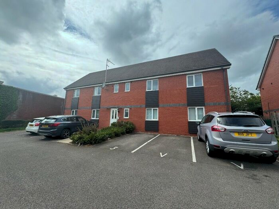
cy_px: 104
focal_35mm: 14
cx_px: 140
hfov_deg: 102.1
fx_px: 113
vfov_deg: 85.7
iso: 50
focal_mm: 2.22
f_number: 2.2
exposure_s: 1/879
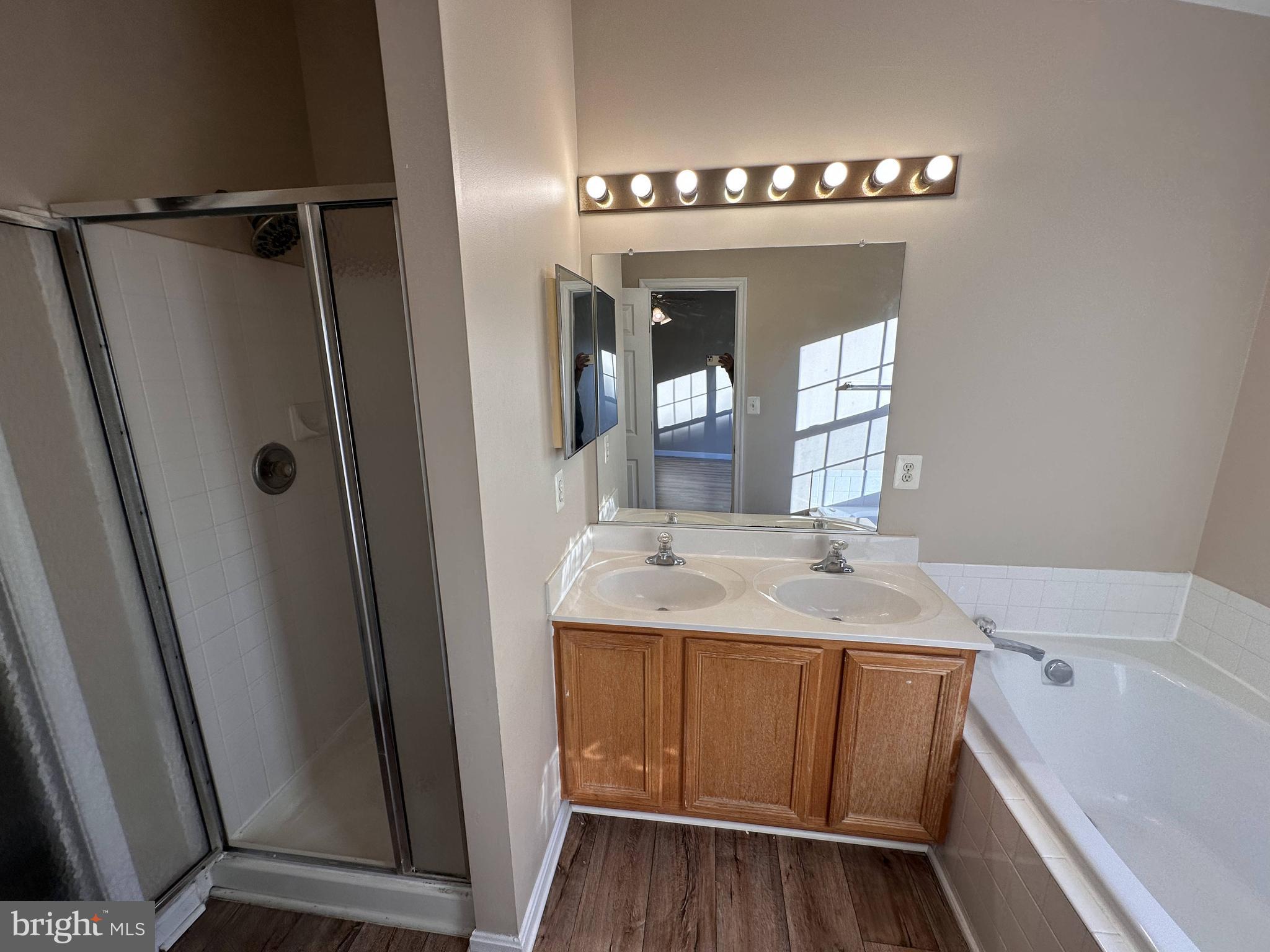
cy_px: 476
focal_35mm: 14
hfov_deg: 102.1
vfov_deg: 85.7
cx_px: 635
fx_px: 514
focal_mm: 2.2
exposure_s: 1/243
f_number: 2.2
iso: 40
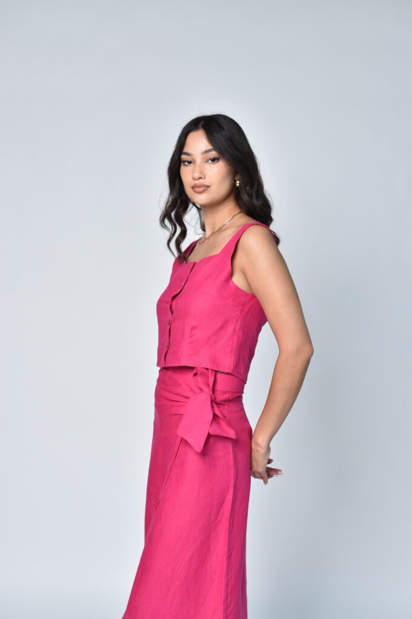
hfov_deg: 25.8
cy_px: 310
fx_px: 901
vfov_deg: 37.9
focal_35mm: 52
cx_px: 206
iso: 100
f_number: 4
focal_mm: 35
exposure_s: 1/200
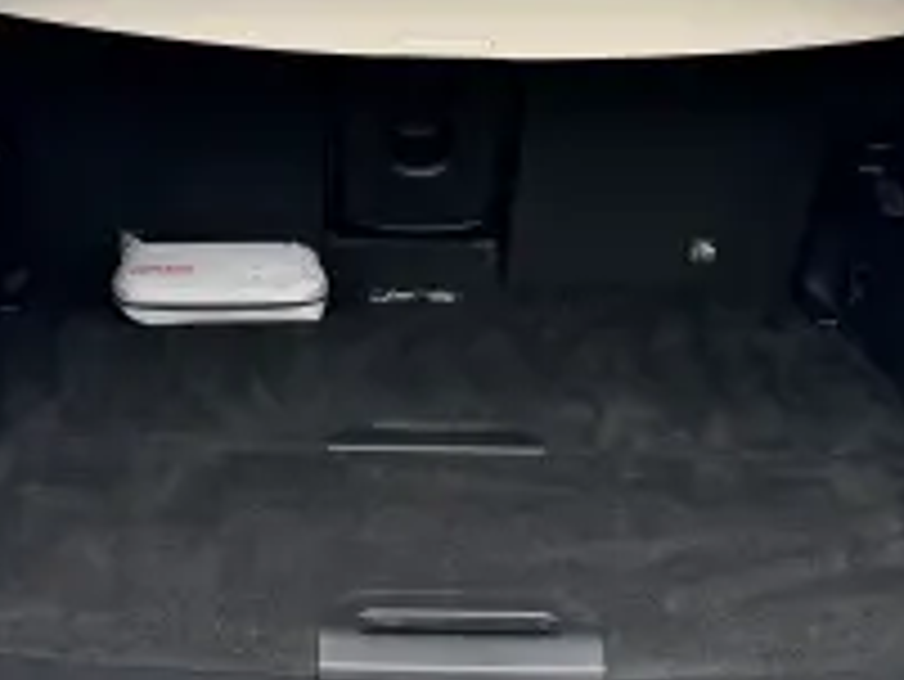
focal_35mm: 43
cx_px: 373
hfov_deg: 43.7
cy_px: 261
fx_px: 1124
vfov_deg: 33.5
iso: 200
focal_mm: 6.76
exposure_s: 1/77
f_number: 1.78
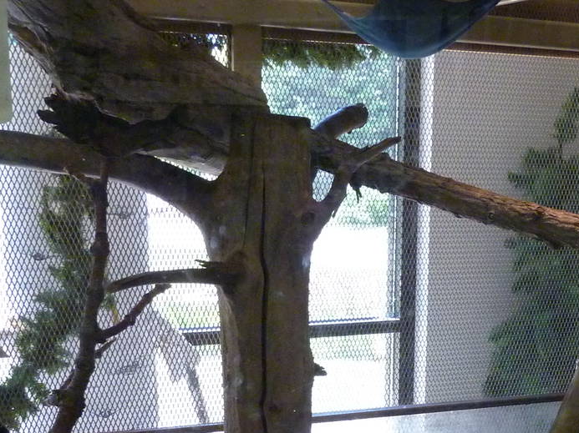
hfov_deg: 28.7
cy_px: 414
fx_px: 1120
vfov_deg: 21.3
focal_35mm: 67
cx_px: 414
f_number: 3.4
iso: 400
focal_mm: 4.7
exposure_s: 1/80
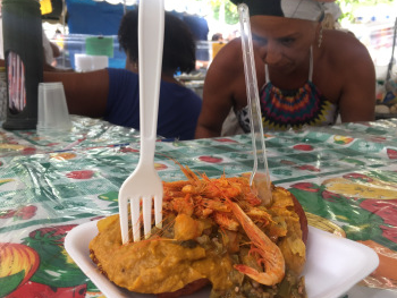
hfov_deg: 53.9
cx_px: 196
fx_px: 390
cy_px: 142
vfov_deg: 41.8
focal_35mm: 34
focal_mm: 4.15
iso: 40
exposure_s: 1/60
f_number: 2.2
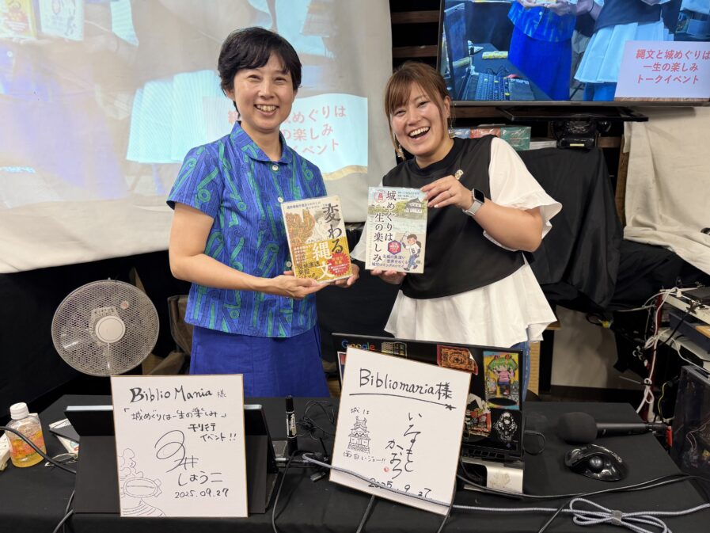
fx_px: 492
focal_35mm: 24
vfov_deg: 56.8
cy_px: 266
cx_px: 355
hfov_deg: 71.6
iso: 125
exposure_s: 1/60
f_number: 1.78
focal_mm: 6.76
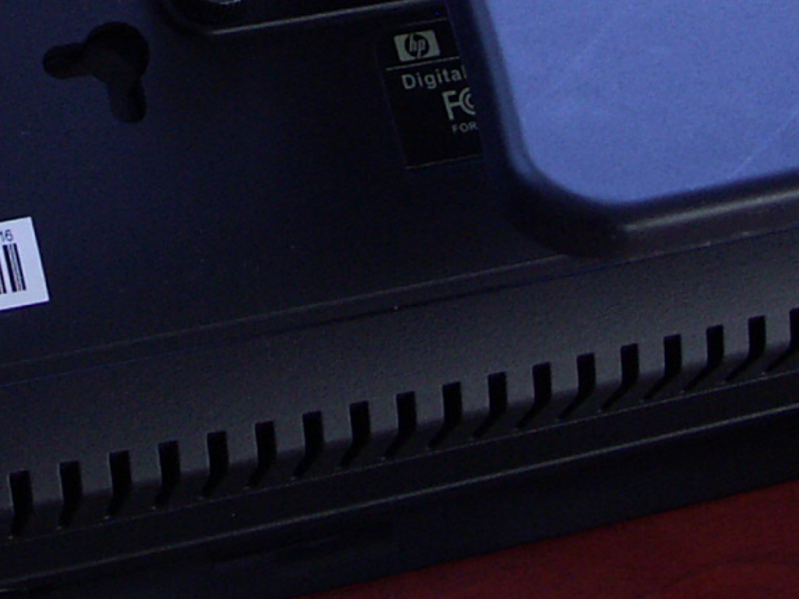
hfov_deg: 19.2
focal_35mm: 102
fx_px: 2354
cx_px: 217
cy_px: -15
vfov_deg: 14.3
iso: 100
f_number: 2.8
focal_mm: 7.2
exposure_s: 1/10
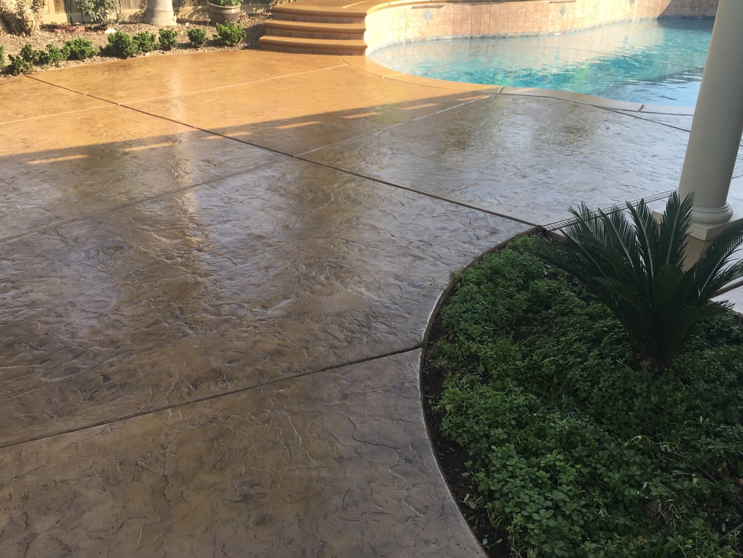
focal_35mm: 33
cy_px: 256
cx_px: 382
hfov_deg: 55.3
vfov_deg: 42.9
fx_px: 709
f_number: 2.2
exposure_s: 1/403
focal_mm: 4.15
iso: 25
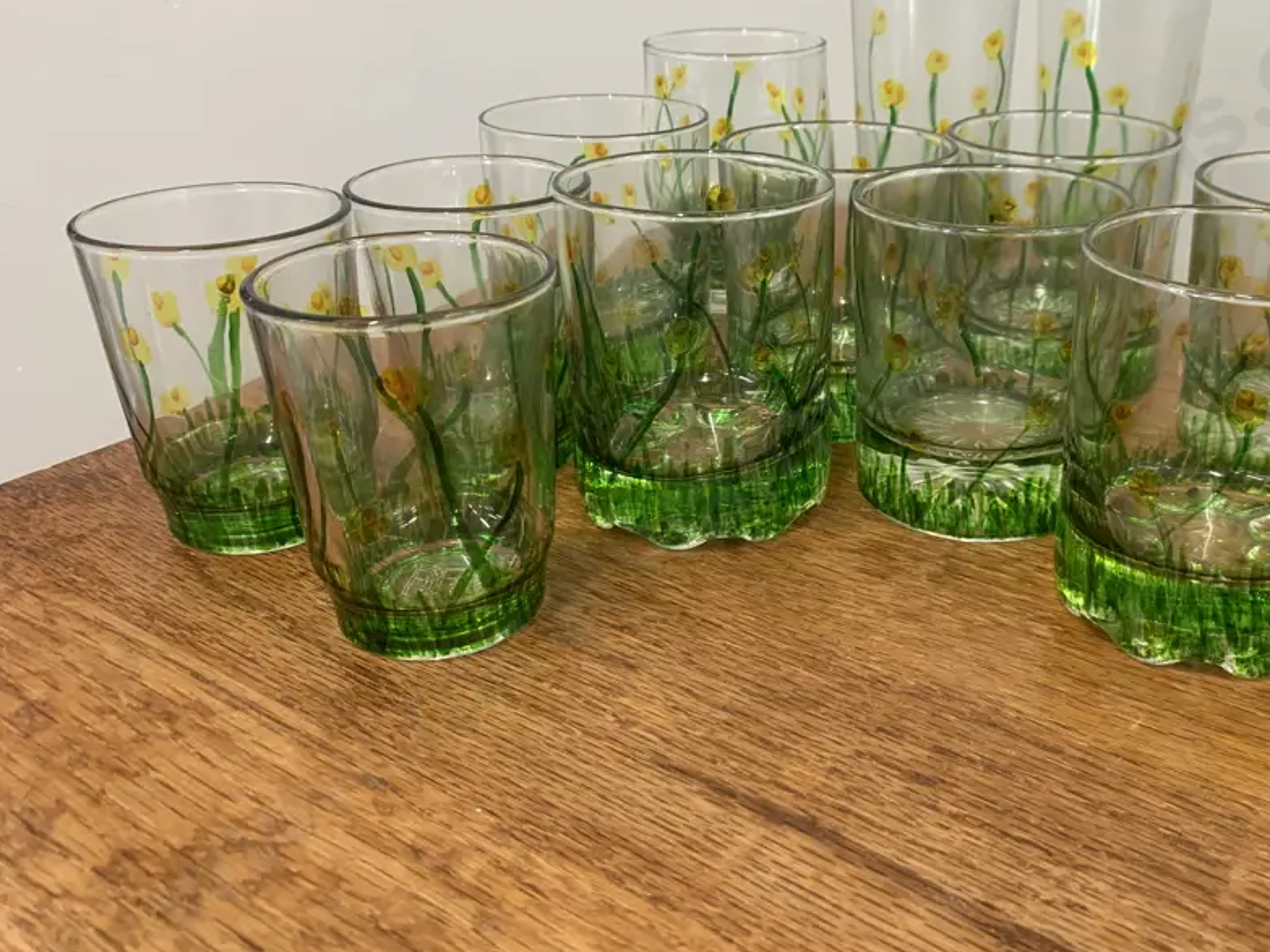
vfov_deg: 41.7
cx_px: 826
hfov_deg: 53.1
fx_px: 1247
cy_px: 418
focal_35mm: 34
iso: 80
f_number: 1.8
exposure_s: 1/50
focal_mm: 4.25
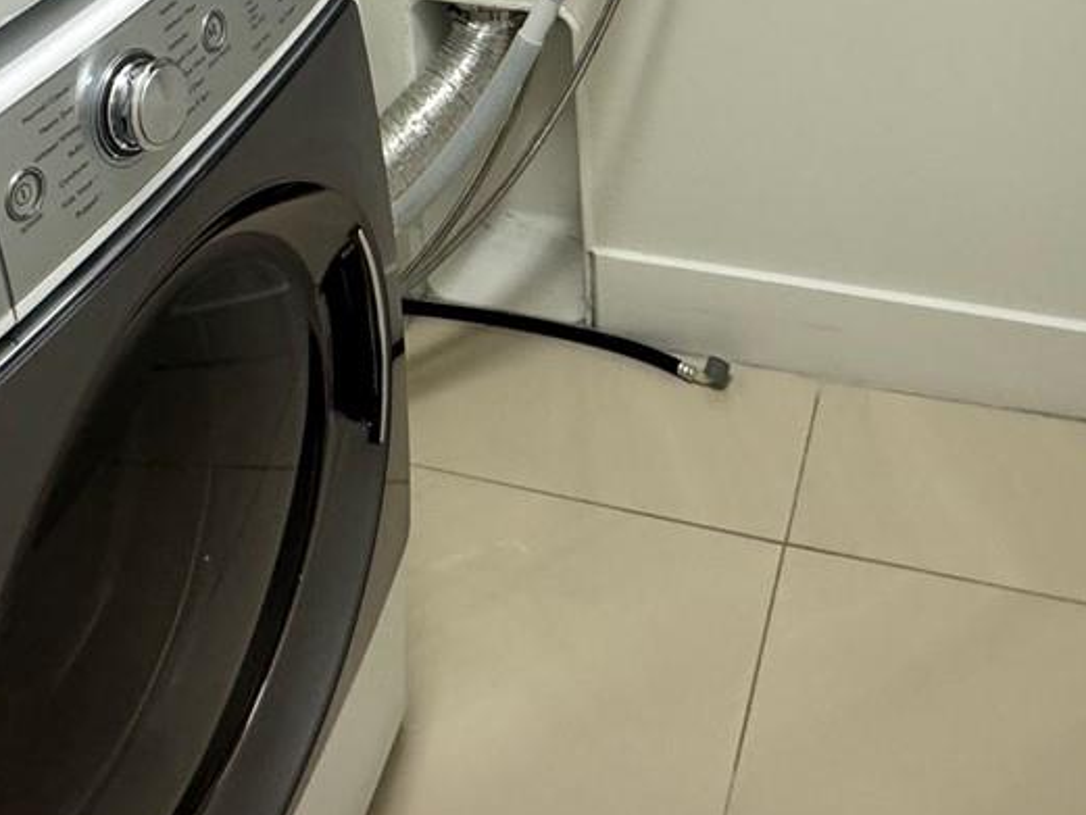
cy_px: -413
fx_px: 1349
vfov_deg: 25.3
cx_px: 675
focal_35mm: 43
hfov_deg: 43.5
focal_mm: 2.22
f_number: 2.2
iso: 250
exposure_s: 1/60
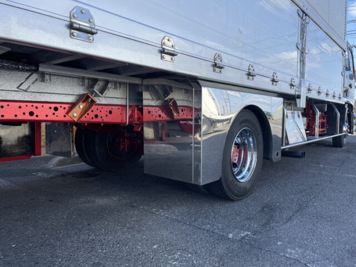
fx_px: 267
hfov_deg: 67.3
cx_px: 178
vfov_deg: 53.1
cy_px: 134
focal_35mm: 26
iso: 32
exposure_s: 1/1319
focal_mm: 4.2
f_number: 1.6
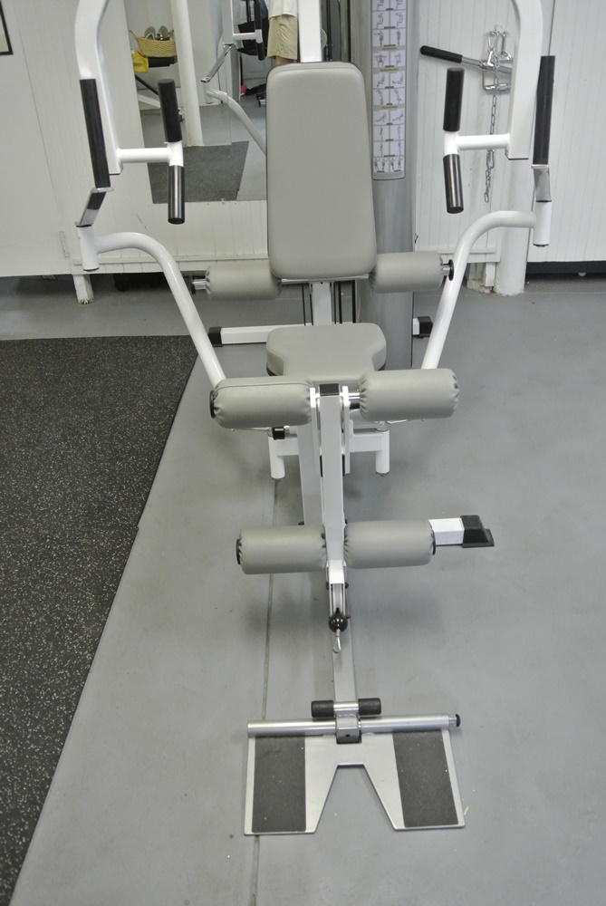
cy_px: 453
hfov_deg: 45.1
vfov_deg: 63.6
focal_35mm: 29
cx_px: 303
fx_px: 730
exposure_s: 1/30
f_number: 3.5
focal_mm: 11
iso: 900
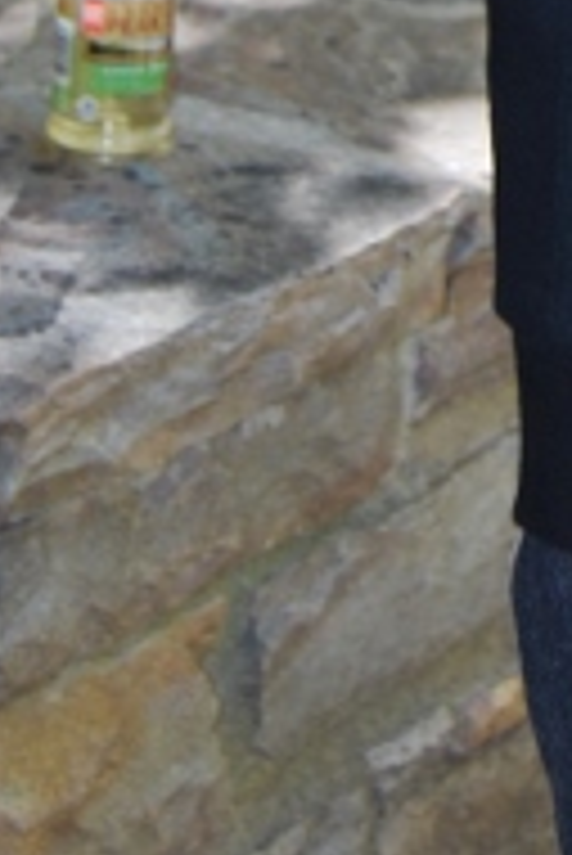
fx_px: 5709
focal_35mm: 240
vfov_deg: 8.4
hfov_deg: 5.6
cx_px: 1076
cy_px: -477
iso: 200
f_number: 4.8
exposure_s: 1/60
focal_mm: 38
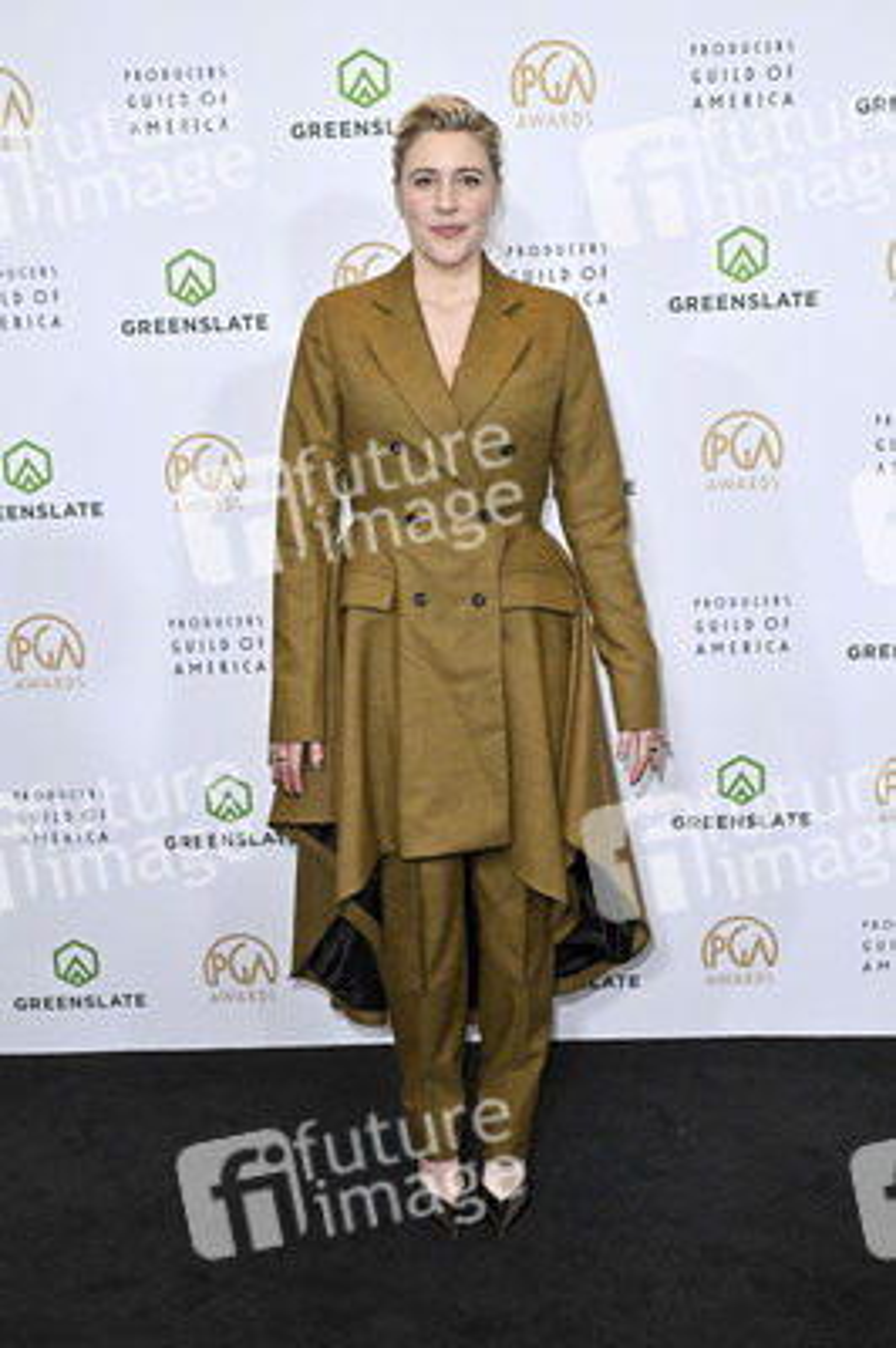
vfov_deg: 49.6
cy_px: 674
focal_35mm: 39
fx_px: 1458
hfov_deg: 34.2
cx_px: 448
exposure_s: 1/320
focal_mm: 39
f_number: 5.6
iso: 2000
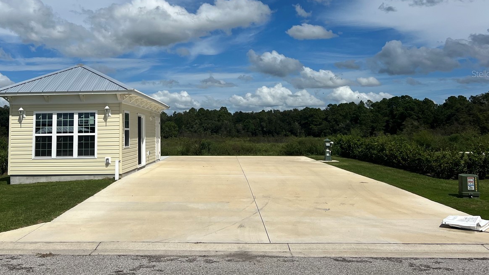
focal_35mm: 39
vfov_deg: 30.0
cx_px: 175
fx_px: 506
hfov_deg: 50.9
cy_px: 74
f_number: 1.5
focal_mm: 5.7
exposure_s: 1/12658
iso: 50
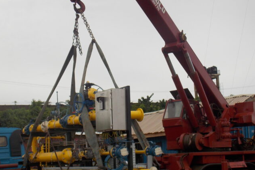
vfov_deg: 21.8
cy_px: 122
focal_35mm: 62
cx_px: 123
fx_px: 439
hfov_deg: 32.4
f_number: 3.5
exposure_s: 1/800
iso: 80
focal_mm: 6.6
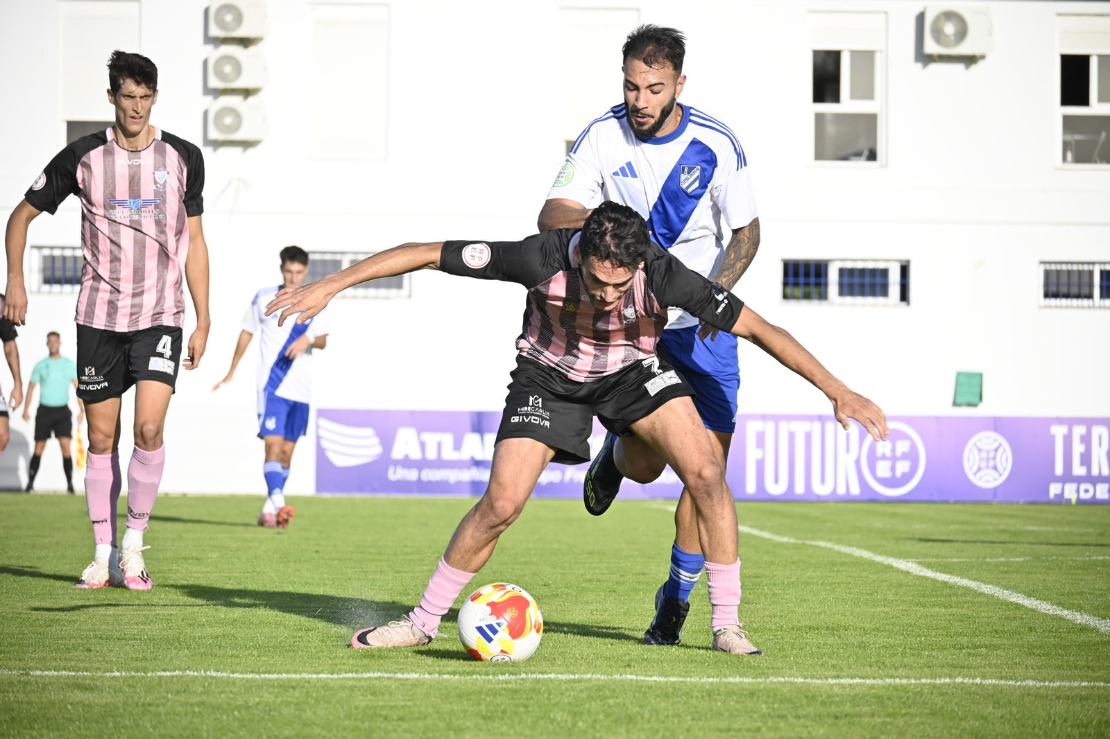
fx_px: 5780
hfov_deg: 11.0
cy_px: 370
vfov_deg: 7.3
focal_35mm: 188
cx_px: 555
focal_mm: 125
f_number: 5.3
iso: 160
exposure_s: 1/800
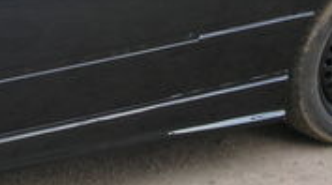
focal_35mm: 150
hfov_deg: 13.9
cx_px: -66
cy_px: -7
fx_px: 1319
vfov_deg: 8.0
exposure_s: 1/45
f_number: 2.8
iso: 100
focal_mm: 7.8
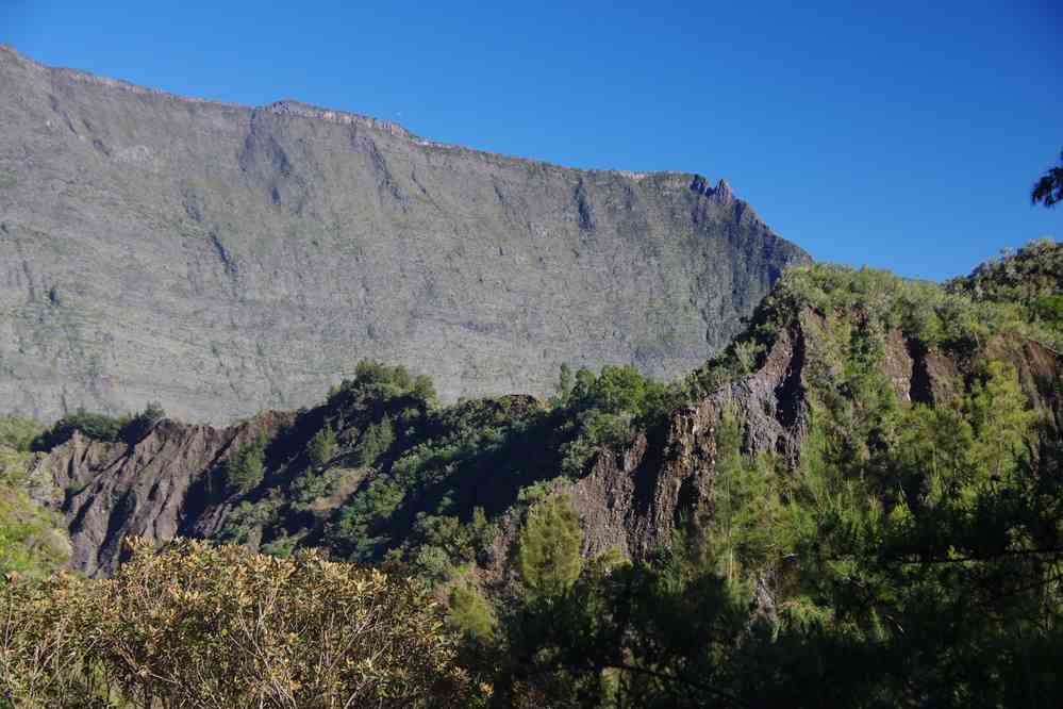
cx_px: 532
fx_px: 2436
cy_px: 354
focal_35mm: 82
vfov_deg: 16.6
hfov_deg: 24.6
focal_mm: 55
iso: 200
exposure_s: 1/100
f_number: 8
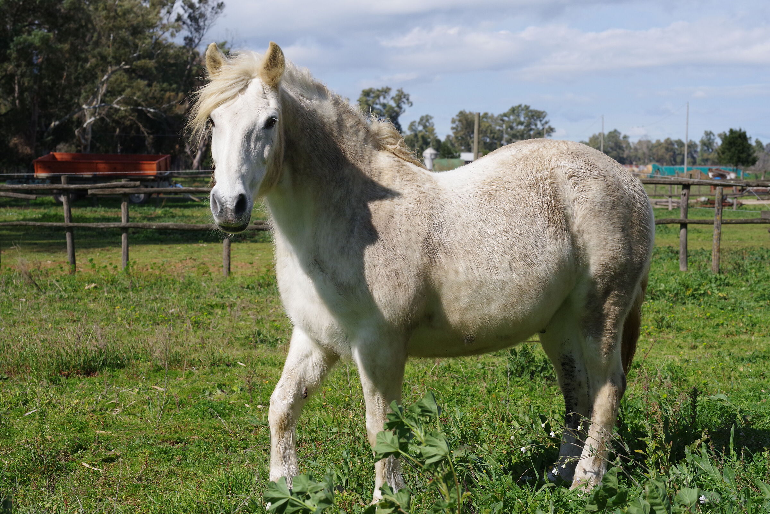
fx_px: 1819
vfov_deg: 16.1
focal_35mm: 85
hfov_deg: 23.9
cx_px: 385
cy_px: 257
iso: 1600
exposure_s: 1/4000
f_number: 9
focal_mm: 85
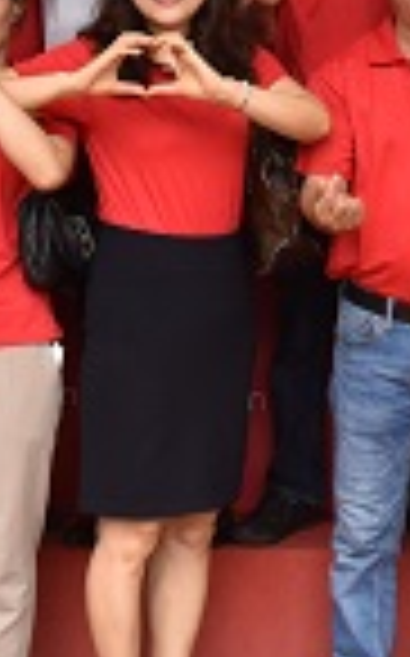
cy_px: 18
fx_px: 2472
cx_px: 261
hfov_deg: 9.5
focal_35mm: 138
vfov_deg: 14.9
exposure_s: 1/320
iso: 800
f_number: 8
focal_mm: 22
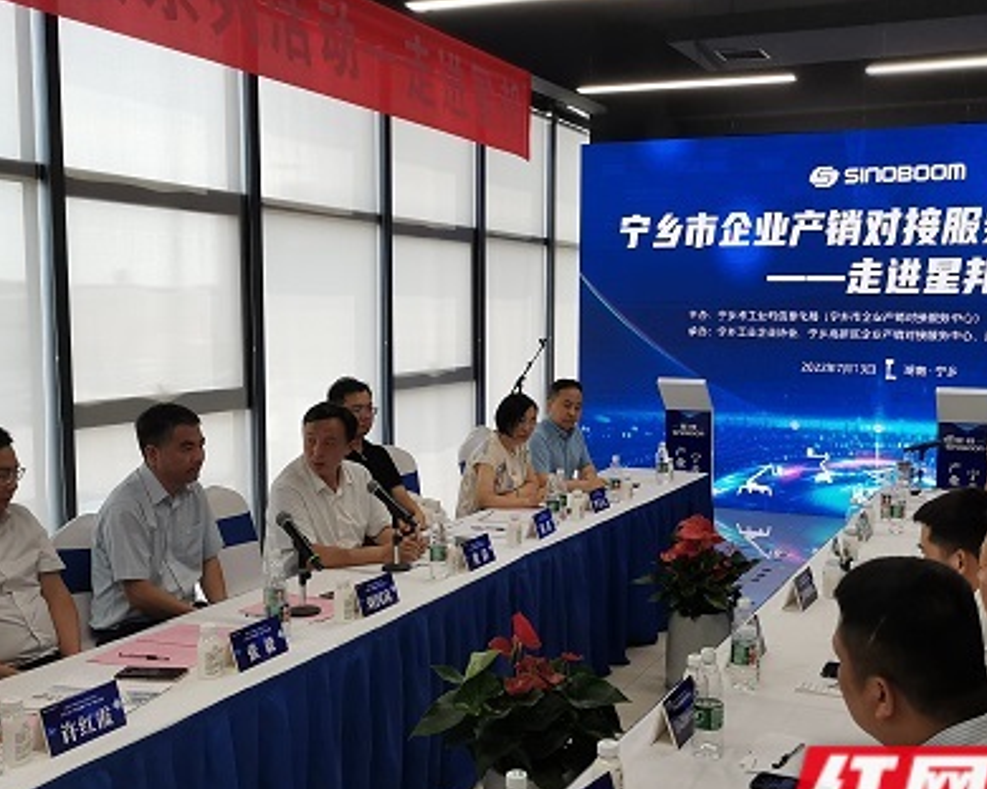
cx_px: 572
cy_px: 420
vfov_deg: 38.2
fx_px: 1139
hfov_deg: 46.7
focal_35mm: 39
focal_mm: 4.75
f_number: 2.4
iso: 125
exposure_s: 1/100
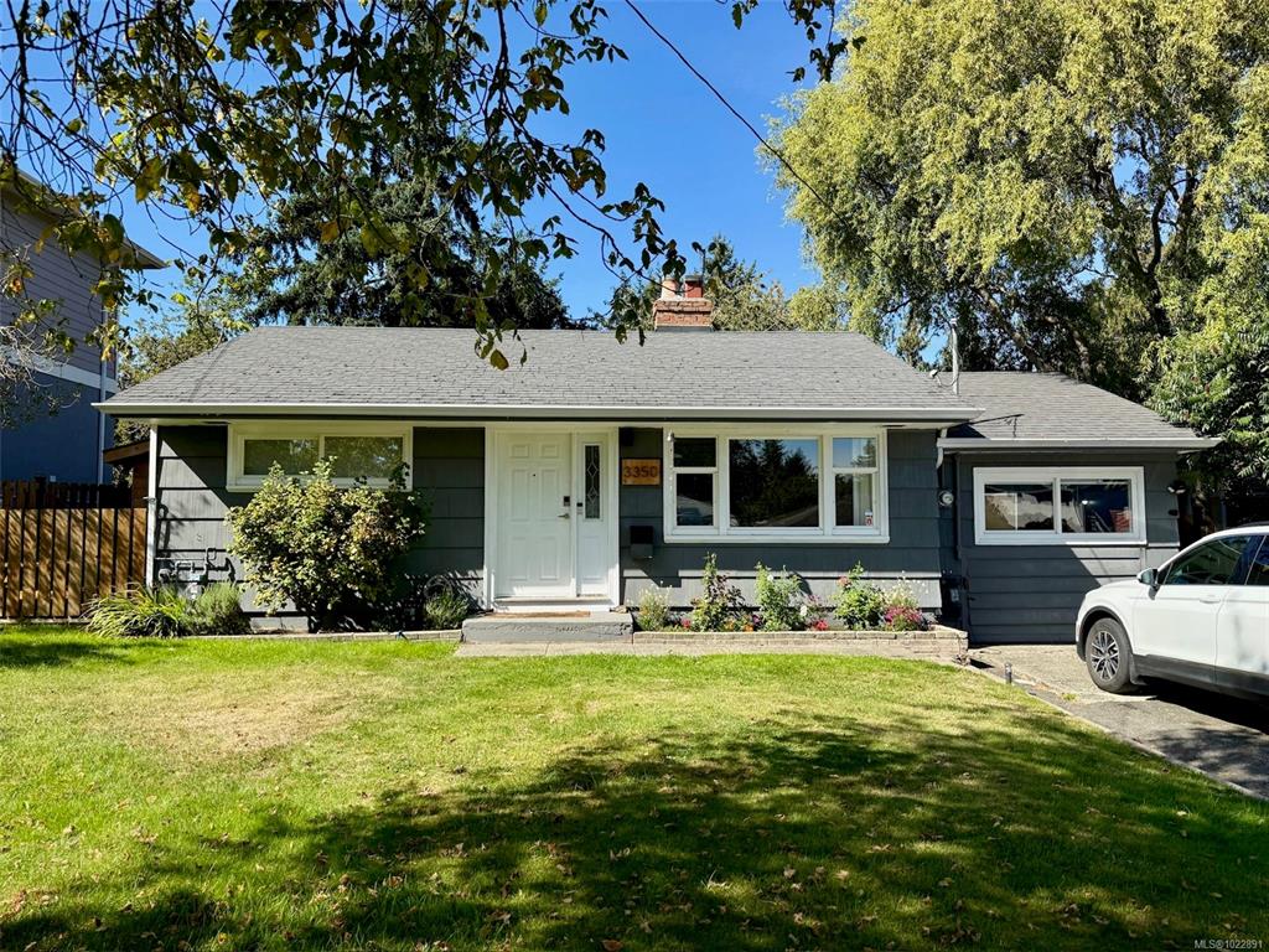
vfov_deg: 56.8
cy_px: 476
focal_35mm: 24
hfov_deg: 71.6
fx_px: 880
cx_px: 634
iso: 100
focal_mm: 6.76
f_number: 1.78
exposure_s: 1/2801
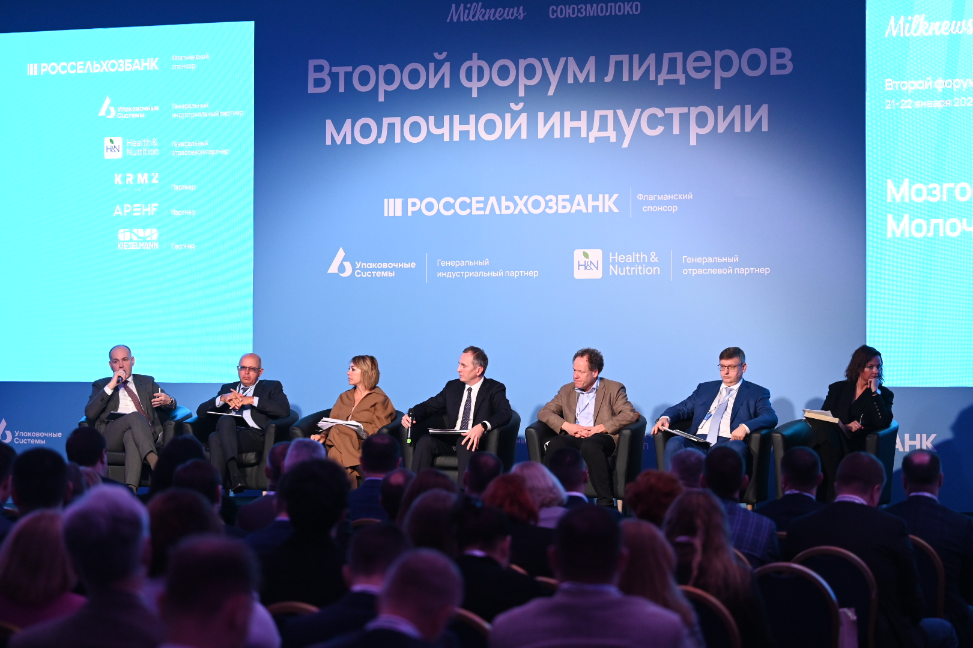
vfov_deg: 15.7
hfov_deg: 23.4
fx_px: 2351
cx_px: 486
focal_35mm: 87
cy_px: 324
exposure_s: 1/500
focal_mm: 87
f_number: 2.8
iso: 3200
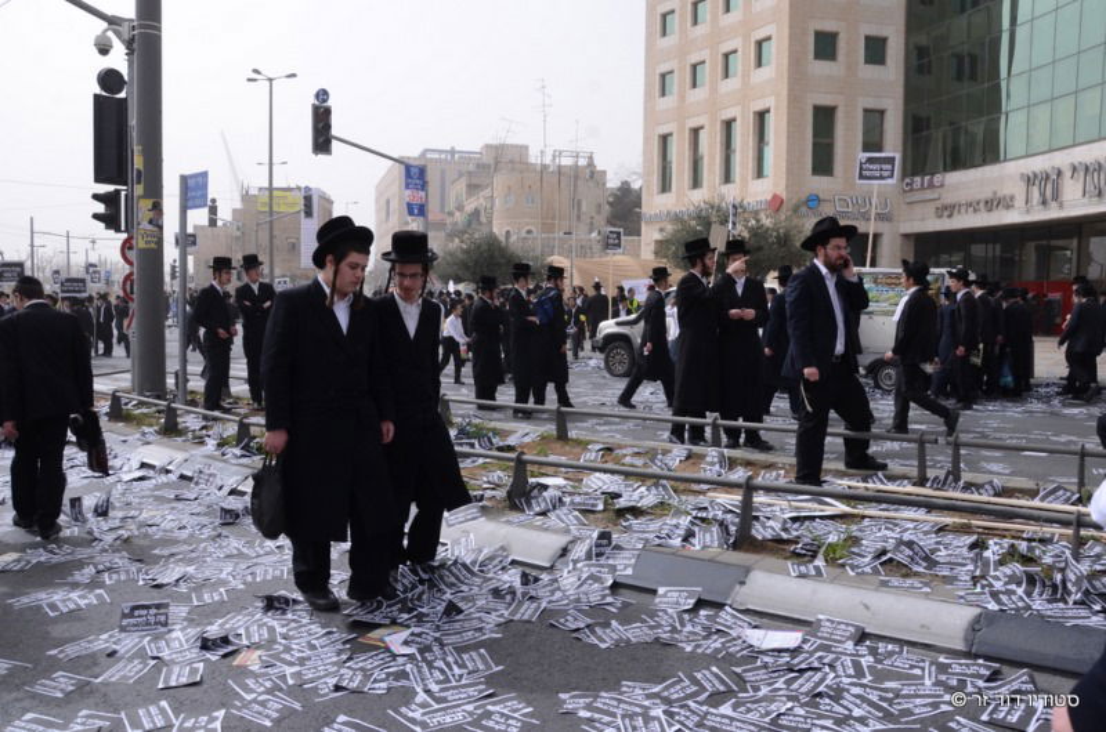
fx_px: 828
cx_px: 553
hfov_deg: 67.5
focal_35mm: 27
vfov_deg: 47.7
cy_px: 366
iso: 500
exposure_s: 1/800
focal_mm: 18
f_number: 9
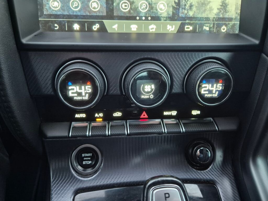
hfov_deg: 73.9
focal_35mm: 23
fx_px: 178
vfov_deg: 58.9
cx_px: 134
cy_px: 100
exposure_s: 1/33
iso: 1250
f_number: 1.8
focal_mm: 5.4
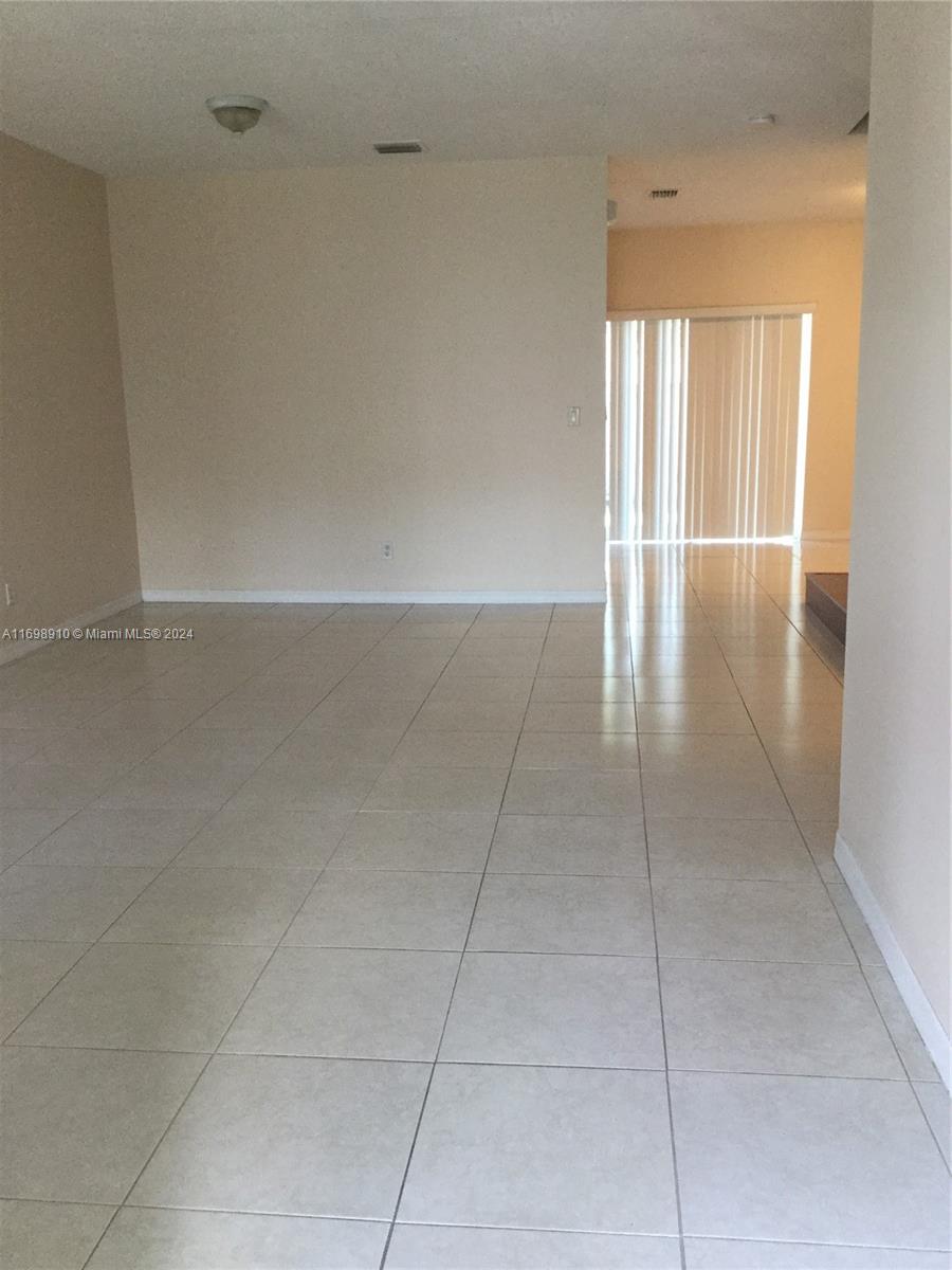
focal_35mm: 31
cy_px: 635
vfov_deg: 58.4
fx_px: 1137
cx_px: 476
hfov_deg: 45.4
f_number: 2.4
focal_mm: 3.3
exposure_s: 1/30
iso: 40
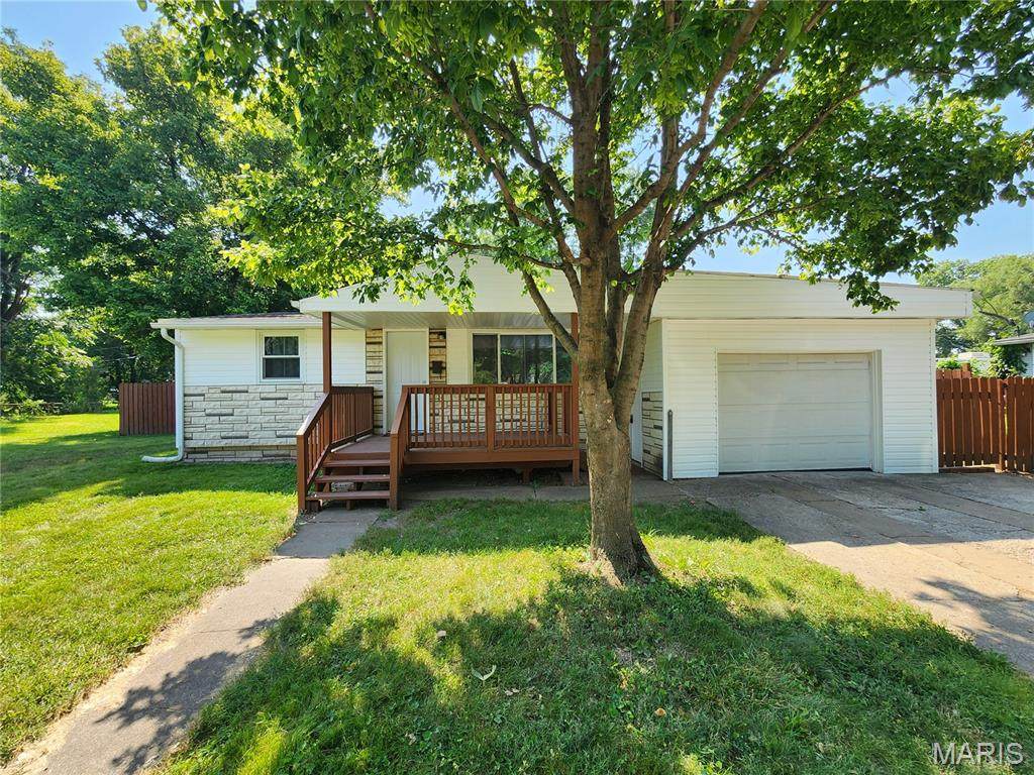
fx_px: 388
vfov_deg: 89.9
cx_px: 517
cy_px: 388
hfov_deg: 106.2
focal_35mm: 13
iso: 50
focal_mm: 2.2
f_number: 2.2
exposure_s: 1/481
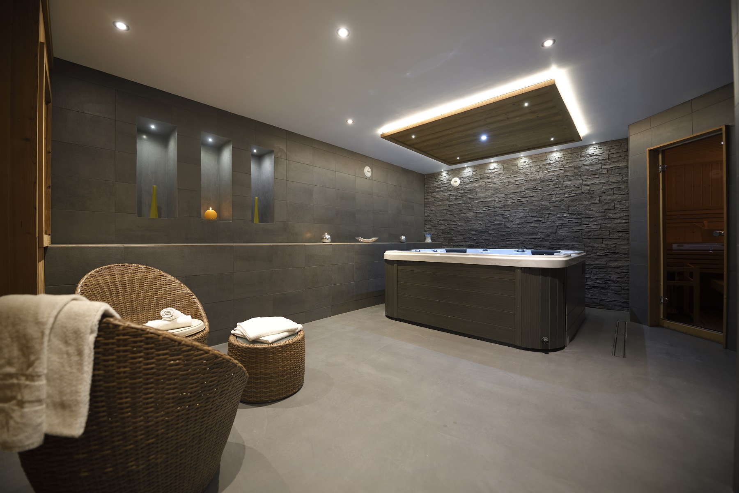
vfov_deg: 81.2
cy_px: 246
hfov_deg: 104.3
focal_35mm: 14
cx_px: 370
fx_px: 287
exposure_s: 1/30
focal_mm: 14
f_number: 2.8
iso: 500
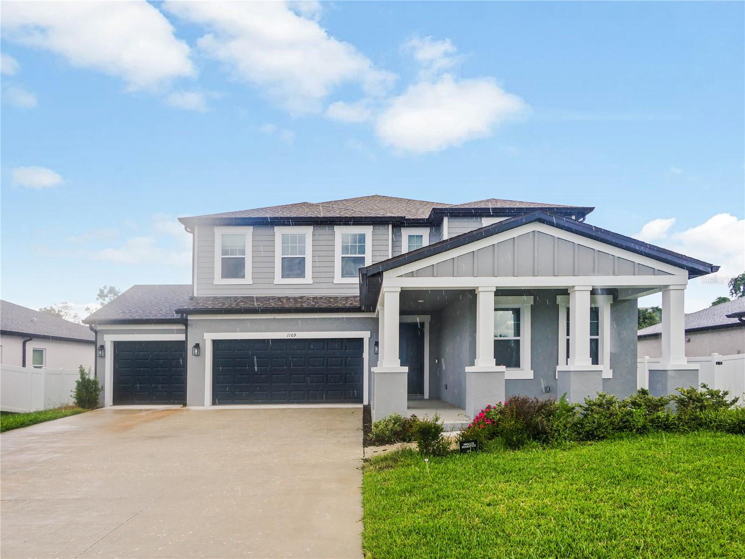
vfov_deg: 66.0
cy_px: 280
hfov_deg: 81.7
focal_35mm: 20
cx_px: 372
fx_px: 430
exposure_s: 1/320
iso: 200
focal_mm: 10
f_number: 7.1
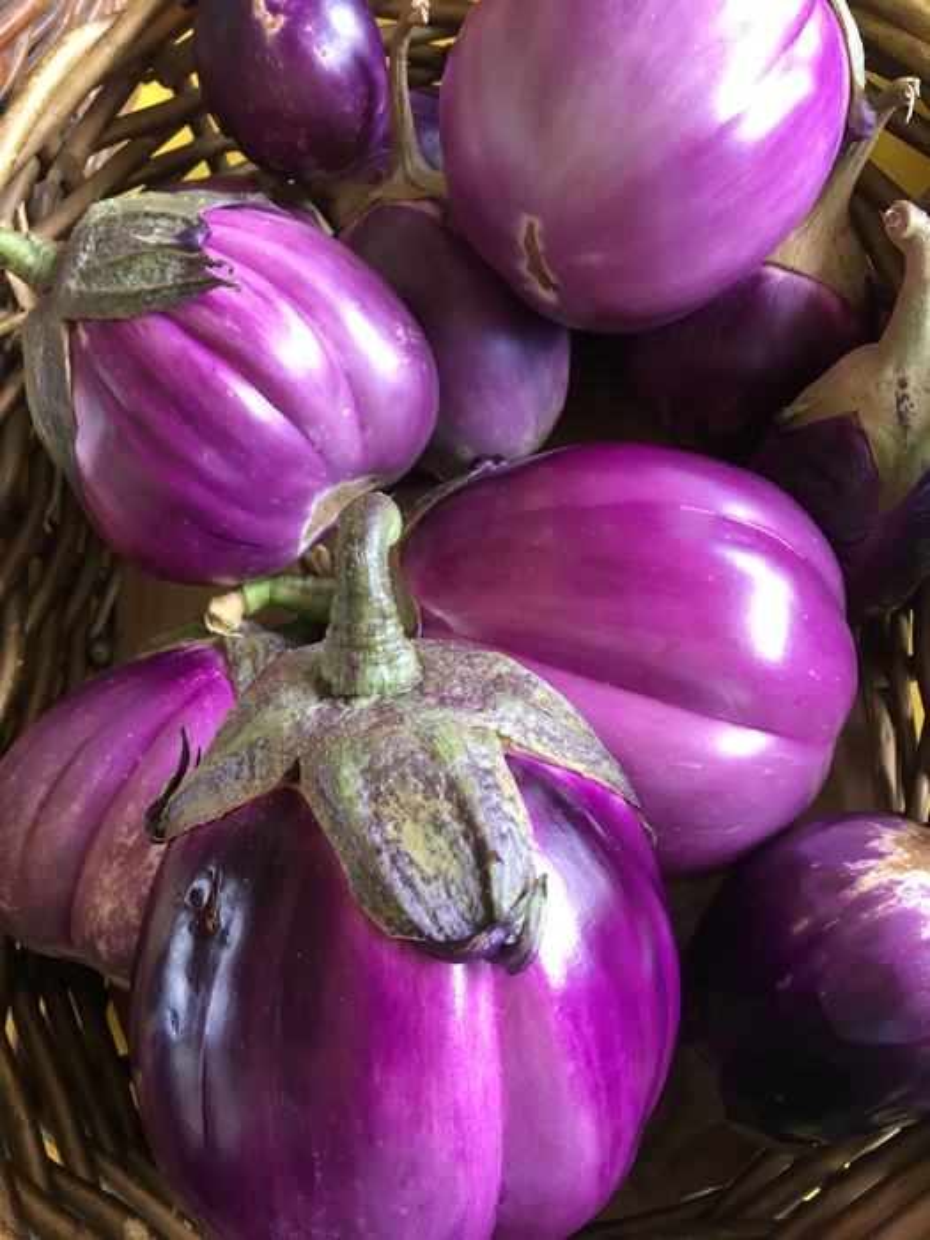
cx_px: 465
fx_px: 1039
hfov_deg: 48.2
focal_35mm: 29
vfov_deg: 61.7
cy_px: 620
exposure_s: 1/30
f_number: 2.2
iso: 25
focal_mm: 4.15
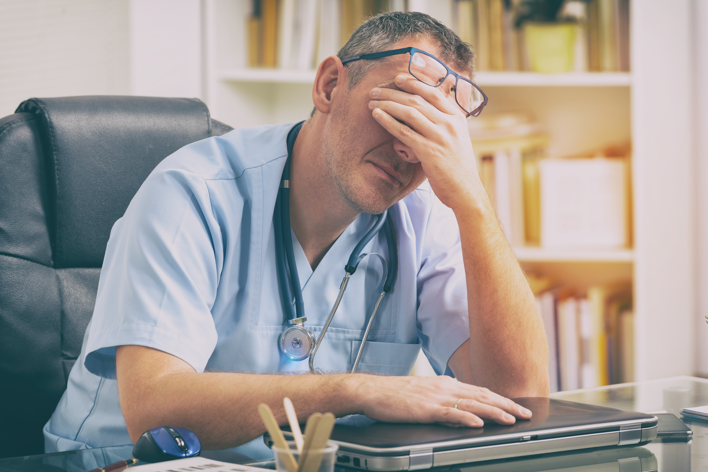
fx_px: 3443
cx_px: 354
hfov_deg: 11.7
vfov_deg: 7.9
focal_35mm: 175
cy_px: 236
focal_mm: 175
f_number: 5.6
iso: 160
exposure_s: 1/160
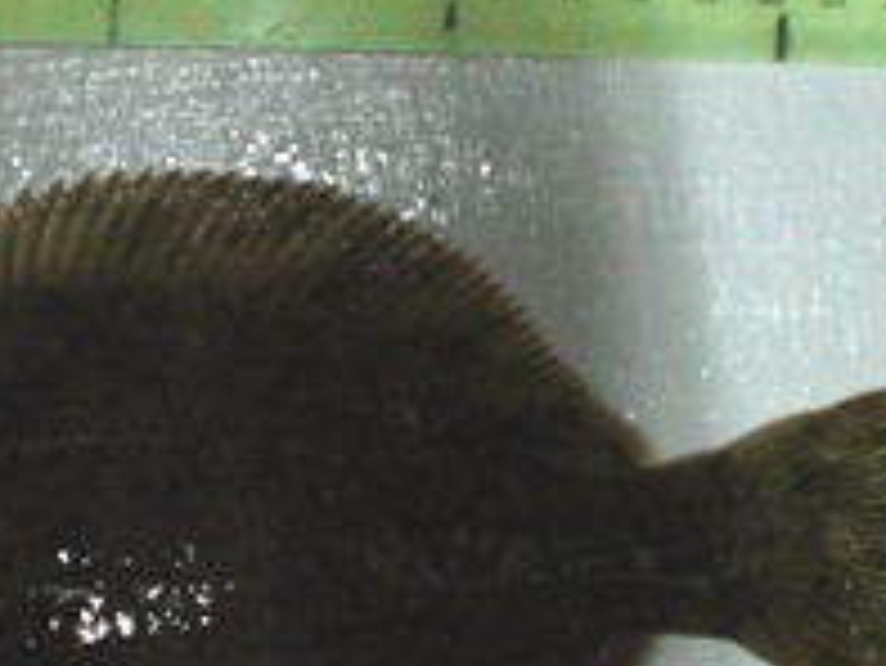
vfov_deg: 16.6
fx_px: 2279
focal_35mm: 89
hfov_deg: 21.7
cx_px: 191
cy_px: 477
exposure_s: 1/30
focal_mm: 6.3
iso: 100
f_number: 3.1
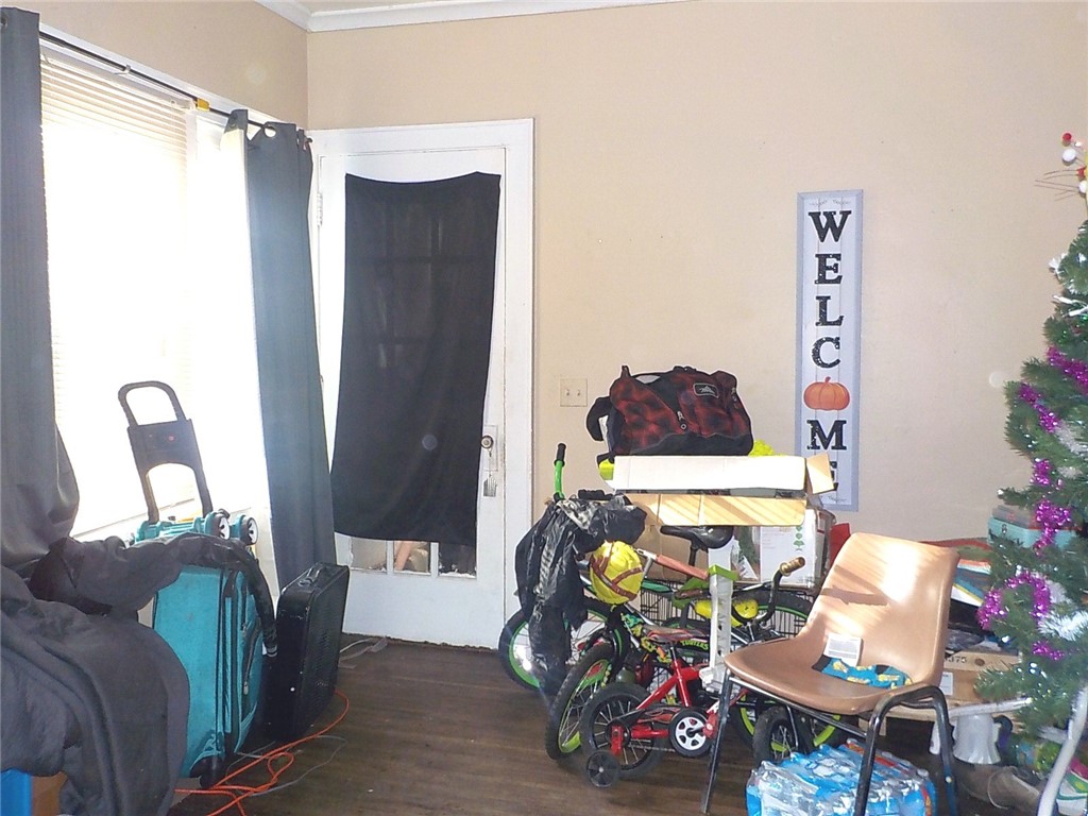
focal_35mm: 30
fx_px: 943
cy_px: 408
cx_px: 544
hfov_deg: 60.0
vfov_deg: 46.8
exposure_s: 1/30
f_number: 3.3
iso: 280
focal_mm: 4.1
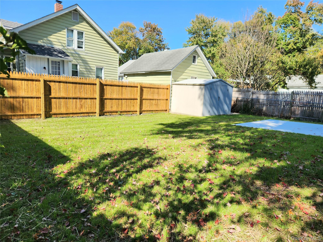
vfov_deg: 58.9
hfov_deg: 73.9
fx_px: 215
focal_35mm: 23
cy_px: 121
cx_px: 162
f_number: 1.8
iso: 20
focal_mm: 5.4
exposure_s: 1/1000
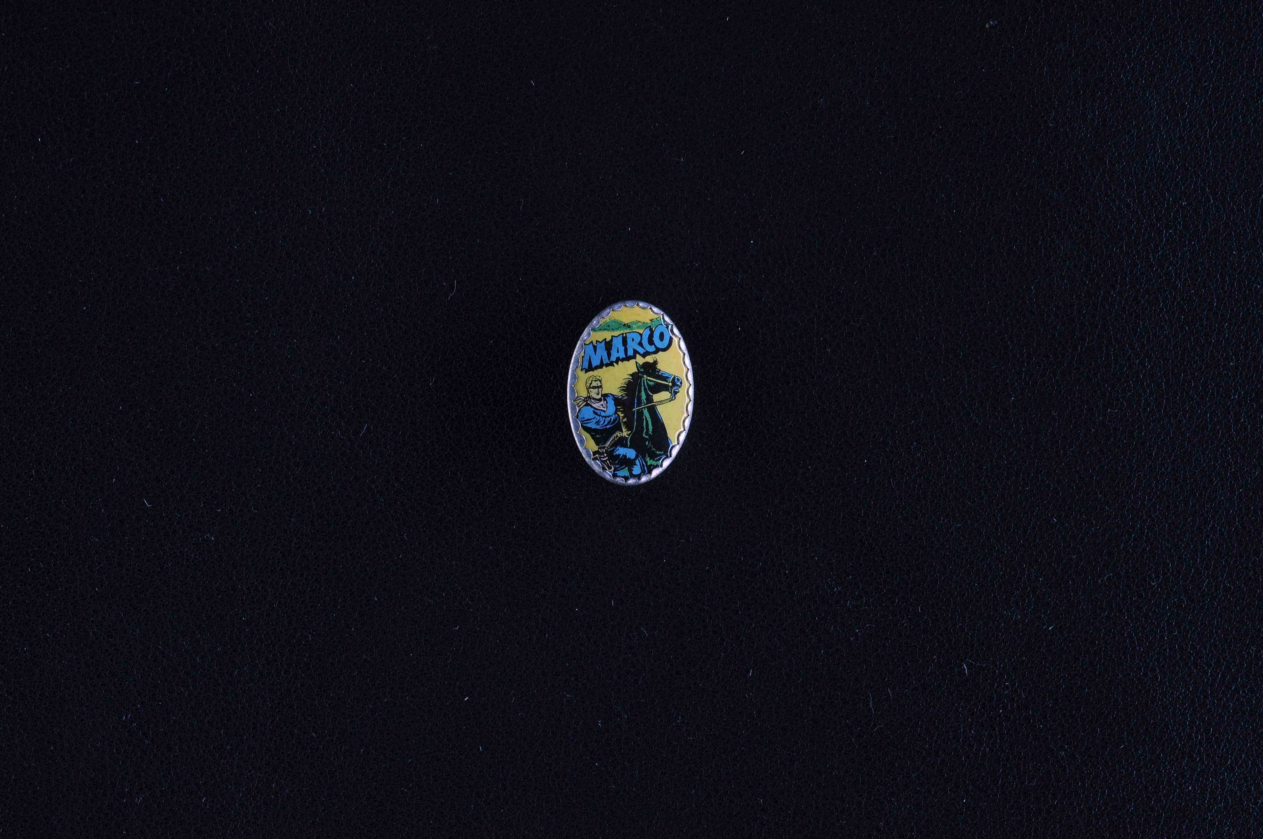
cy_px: 420
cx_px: 632
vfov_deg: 18.1
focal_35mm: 75
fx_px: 2628
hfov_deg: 27.0
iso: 200
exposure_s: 1/8
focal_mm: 50
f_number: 10
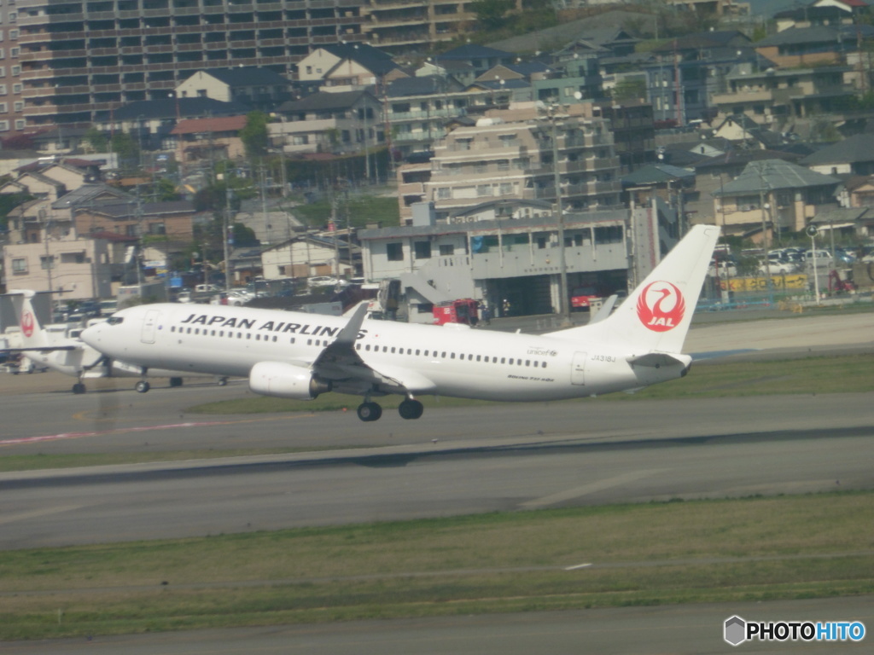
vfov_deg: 3.6
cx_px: 437
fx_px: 10327
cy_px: 328
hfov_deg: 4.8
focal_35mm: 409
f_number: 6
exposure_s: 1/640
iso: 100
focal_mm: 73.1
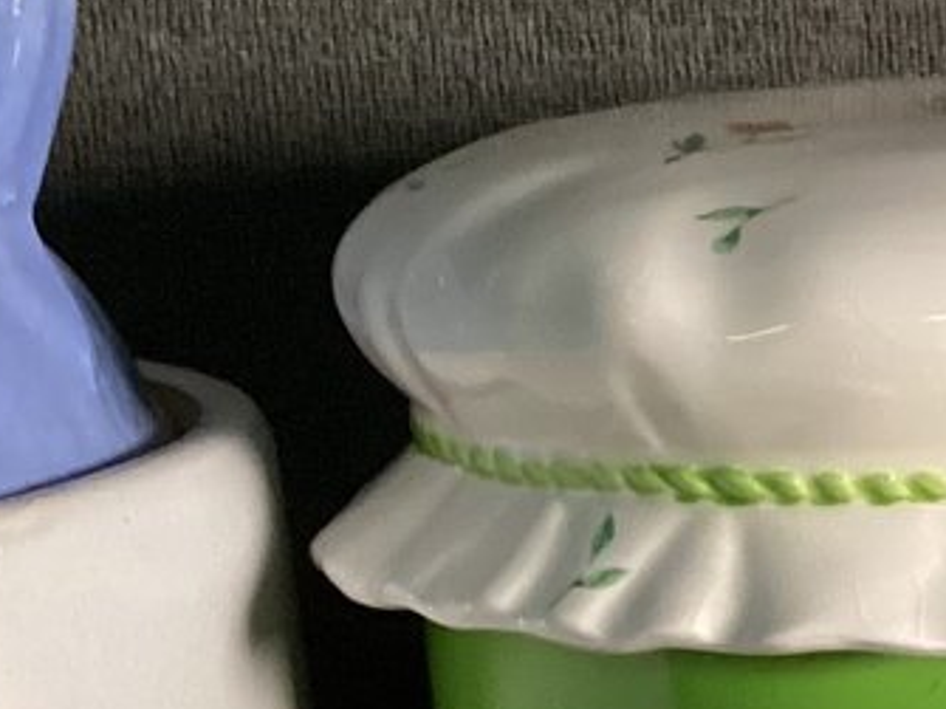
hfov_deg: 12.7
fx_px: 3825
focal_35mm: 140
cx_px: 1732
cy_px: 863
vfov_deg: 10.4
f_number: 2.4
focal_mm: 3.3
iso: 250
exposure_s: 1/60
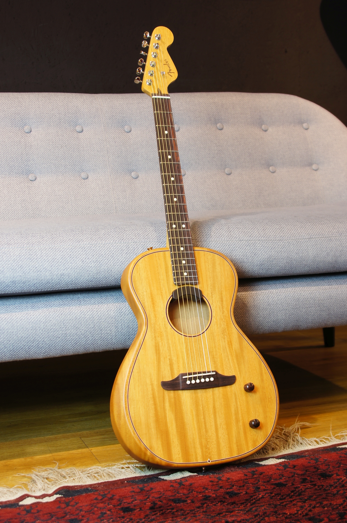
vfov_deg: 37.9
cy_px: 262
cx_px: 174
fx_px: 761
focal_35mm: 52
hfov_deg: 25.7
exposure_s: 1/5
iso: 100
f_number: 4.5
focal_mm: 35
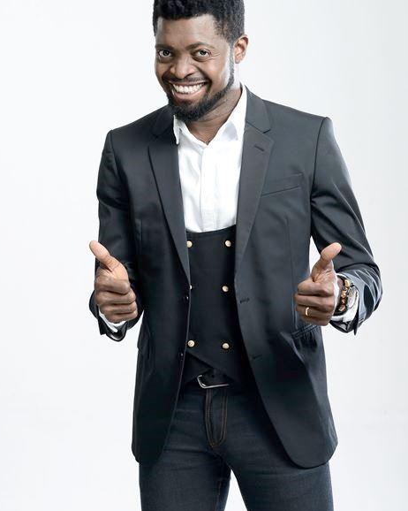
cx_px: 223
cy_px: 269
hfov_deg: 16.9
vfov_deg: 21.0
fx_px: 1374
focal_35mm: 91
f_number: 9
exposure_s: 1/160
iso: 100
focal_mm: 70
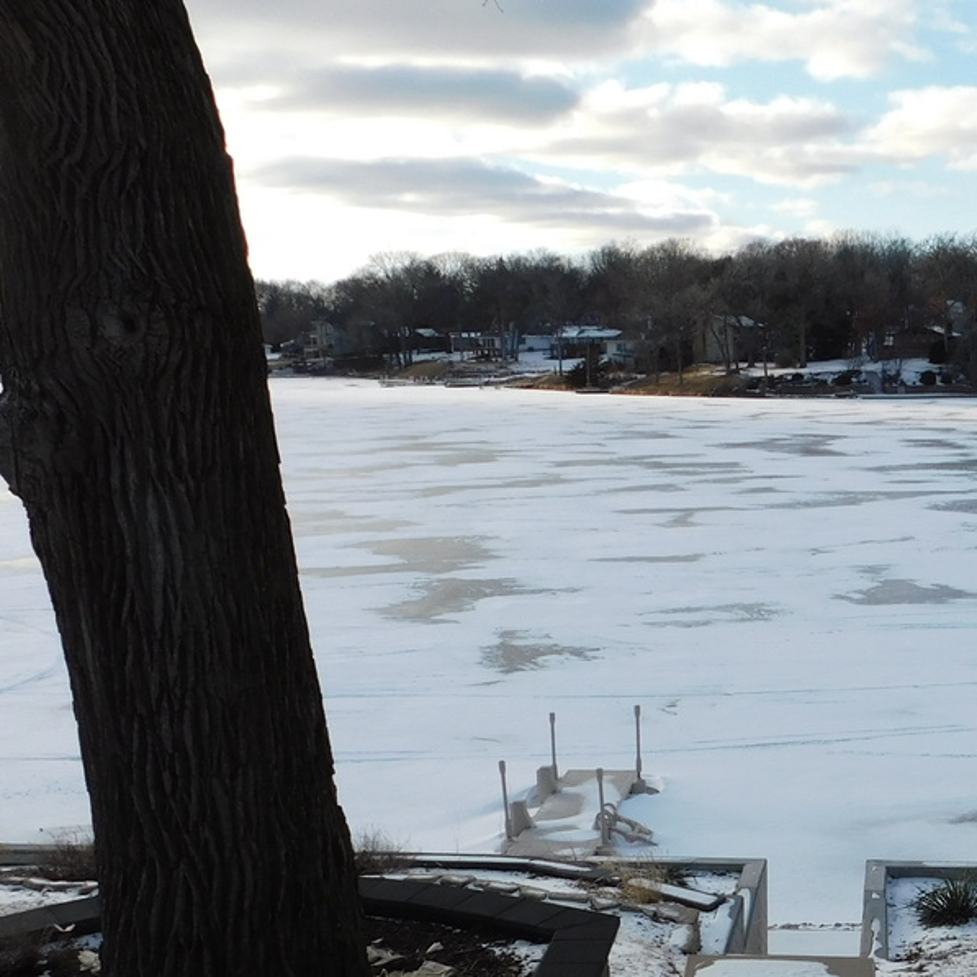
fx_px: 1565
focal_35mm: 49
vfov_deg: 33.9
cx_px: 820
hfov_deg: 33.4
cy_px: 741
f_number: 3
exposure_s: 1/1000
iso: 125
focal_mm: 4
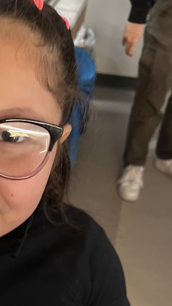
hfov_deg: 21.6
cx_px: -27
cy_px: 259
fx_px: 421
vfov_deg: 37.9
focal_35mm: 52
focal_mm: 5.7
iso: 400
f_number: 1.5
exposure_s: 1/40
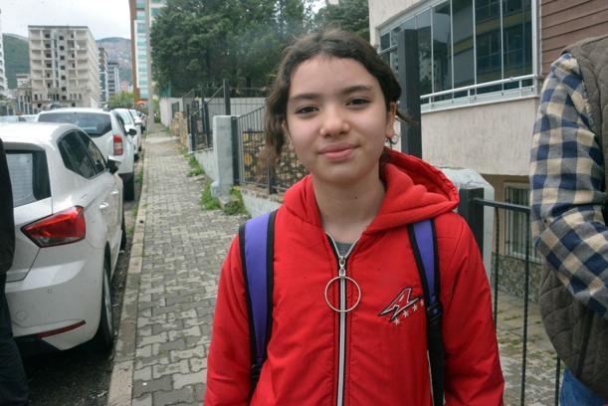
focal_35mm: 28
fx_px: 473
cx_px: 304
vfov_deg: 46.4
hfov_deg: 65.4
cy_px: 203
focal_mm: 28
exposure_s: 1/1000
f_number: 16
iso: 5000
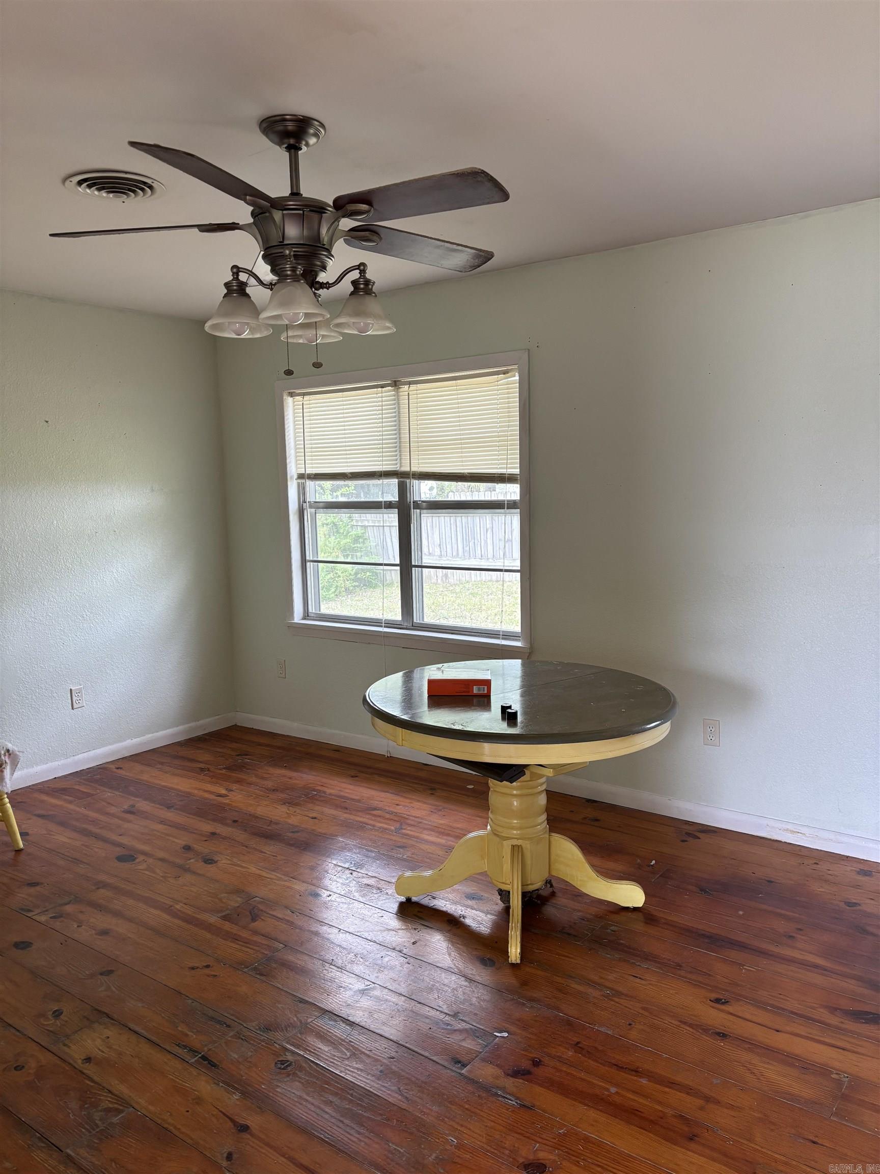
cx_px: 440
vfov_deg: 67.3
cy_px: 587
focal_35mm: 26
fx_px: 881
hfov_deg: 53.1
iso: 125
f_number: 1.6
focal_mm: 5.96
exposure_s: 1/119
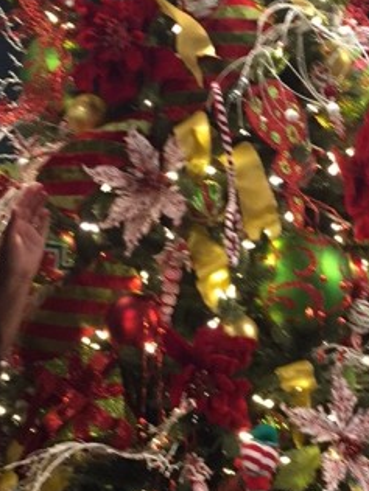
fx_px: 1336
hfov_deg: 15.7
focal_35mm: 94
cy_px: 350
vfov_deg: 20.7
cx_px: 268
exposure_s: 1/17
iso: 250
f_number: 2.2
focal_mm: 4.15
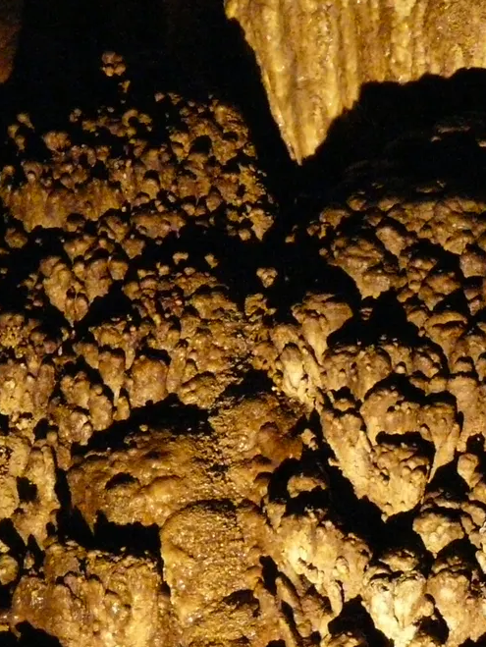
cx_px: 514
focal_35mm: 182
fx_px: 3404
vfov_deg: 10.8
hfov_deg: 8.1
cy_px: 467
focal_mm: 12.3
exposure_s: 1/13
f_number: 3.2
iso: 800
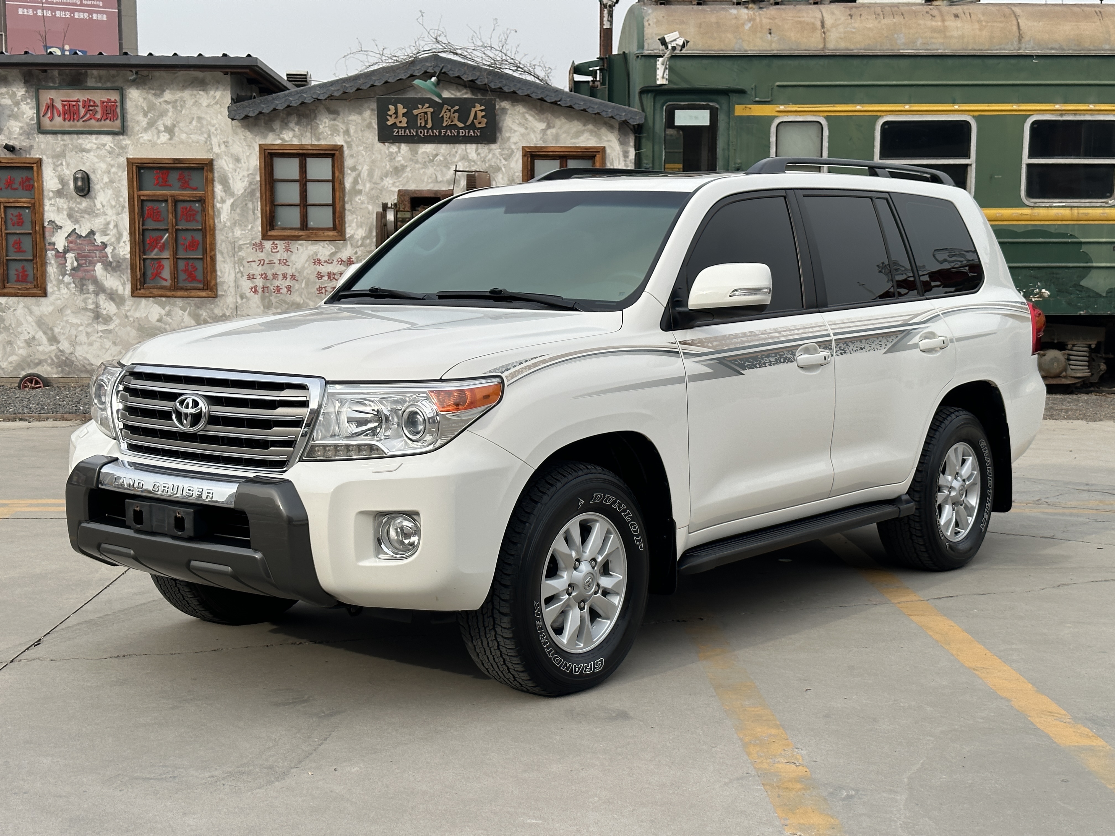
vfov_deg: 30.3
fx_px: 1546
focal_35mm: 48
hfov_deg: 39.7
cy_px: 418
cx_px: 558
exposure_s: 1/2732
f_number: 1.78
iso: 64
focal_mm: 6.86
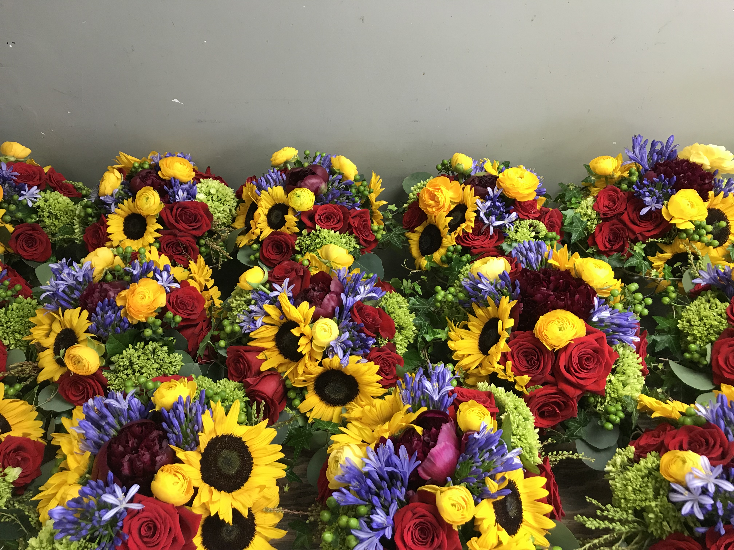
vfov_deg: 49.7
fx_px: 594
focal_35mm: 28
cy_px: 275
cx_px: 367
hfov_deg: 63.4
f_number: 1.8
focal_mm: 3.99
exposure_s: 1/30
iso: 40
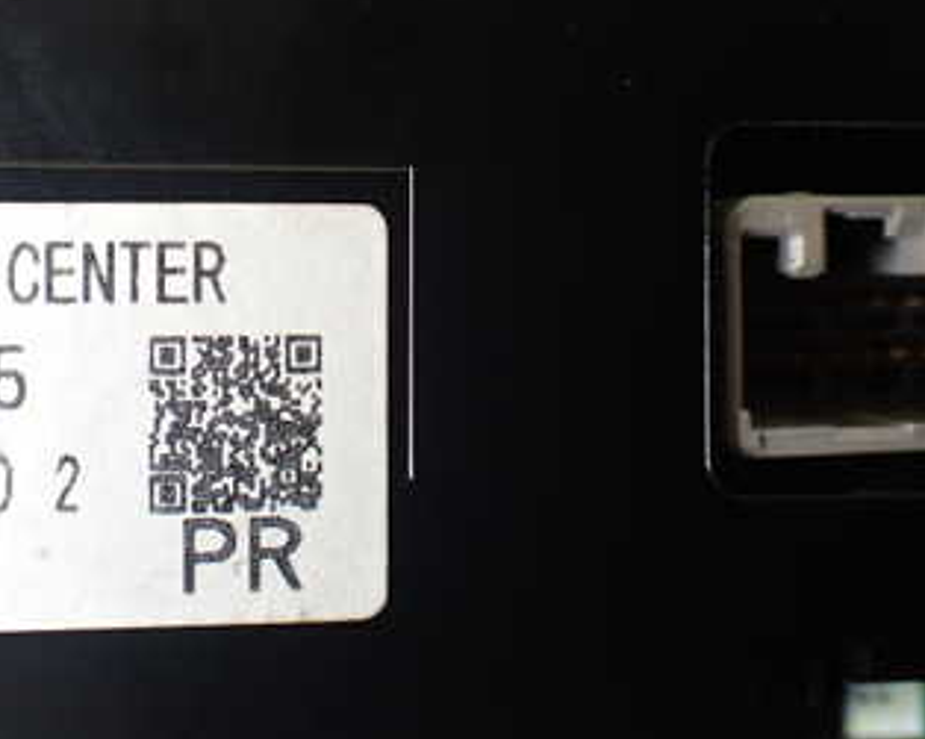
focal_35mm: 56
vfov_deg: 26.9
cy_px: 215
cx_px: 359
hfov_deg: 33.5
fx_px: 1533
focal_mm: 5.4
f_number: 2.3
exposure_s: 1/125
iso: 320
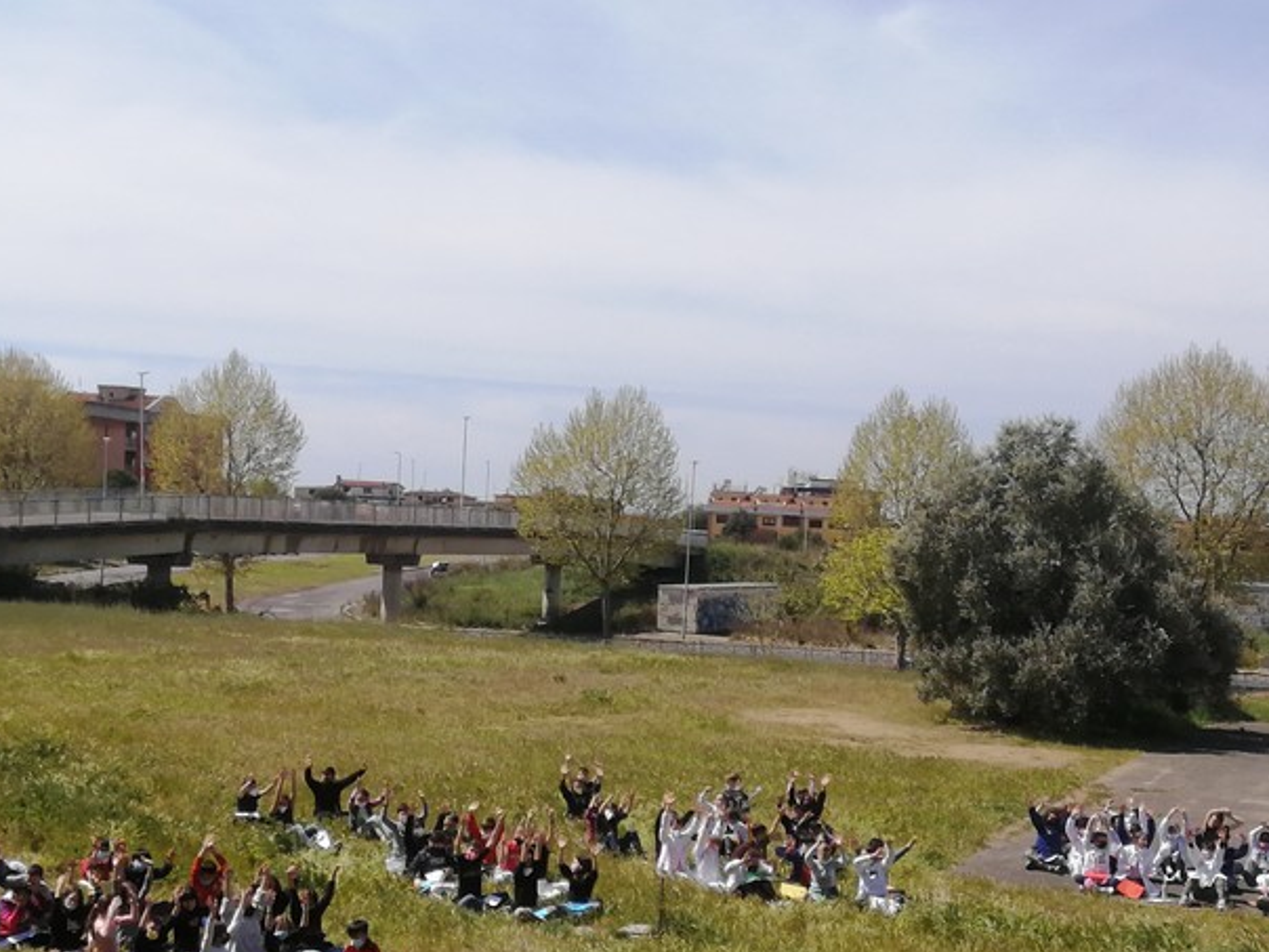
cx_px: 580
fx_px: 1943
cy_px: 628
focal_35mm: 53
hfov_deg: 36.1
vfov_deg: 27.4
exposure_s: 3
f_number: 1.8
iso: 50
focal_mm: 3.62
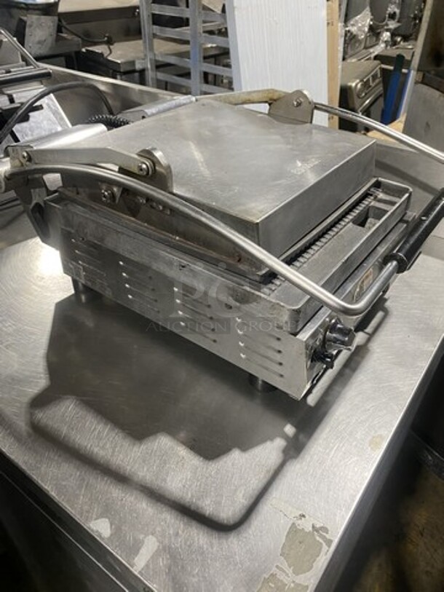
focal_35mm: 26
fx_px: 445
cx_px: 222
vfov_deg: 67.3
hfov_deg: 53.1
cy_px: 296
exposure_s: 1/60
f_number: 1.8
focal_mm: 4.25
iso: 250
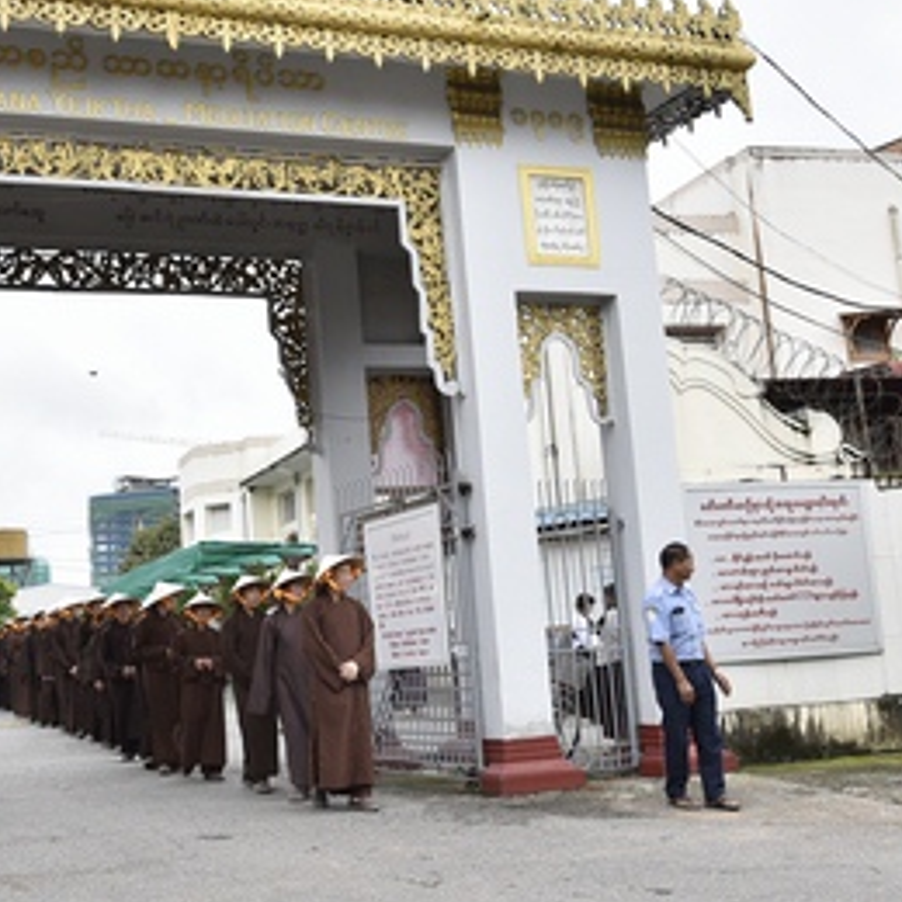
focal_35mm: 51
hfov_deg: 33.1
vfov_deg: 33.3
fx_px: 1504
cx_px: 291
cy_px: 376
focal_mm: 24
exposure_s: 1/640
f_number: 5
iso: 320
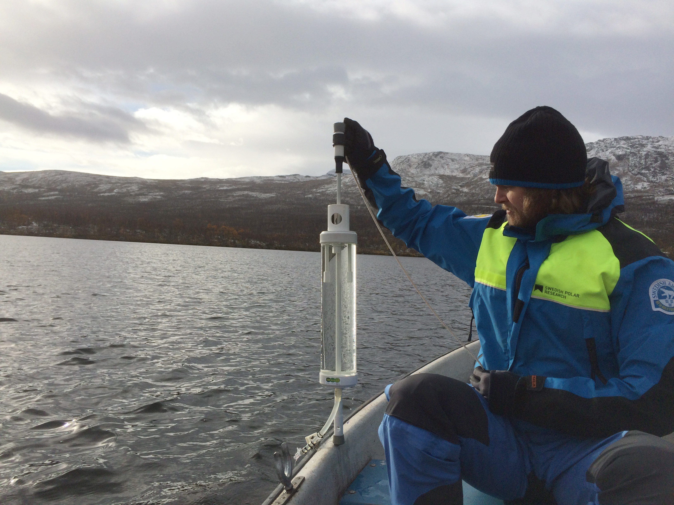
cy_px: 252
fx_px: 565
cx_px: 337
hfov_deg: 61.7
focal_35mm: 29
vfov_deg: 48.2
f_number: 2.2
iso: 32
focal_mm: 4.15
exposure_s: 1/2933
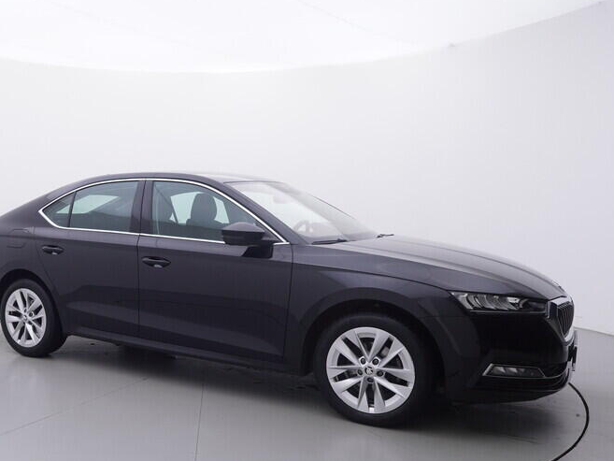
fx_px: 599
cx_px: 164
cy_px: 277
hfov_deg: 52.2
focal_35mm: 34
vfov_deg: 41.9
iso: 200
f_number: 5
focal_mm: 15
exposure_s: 1/80
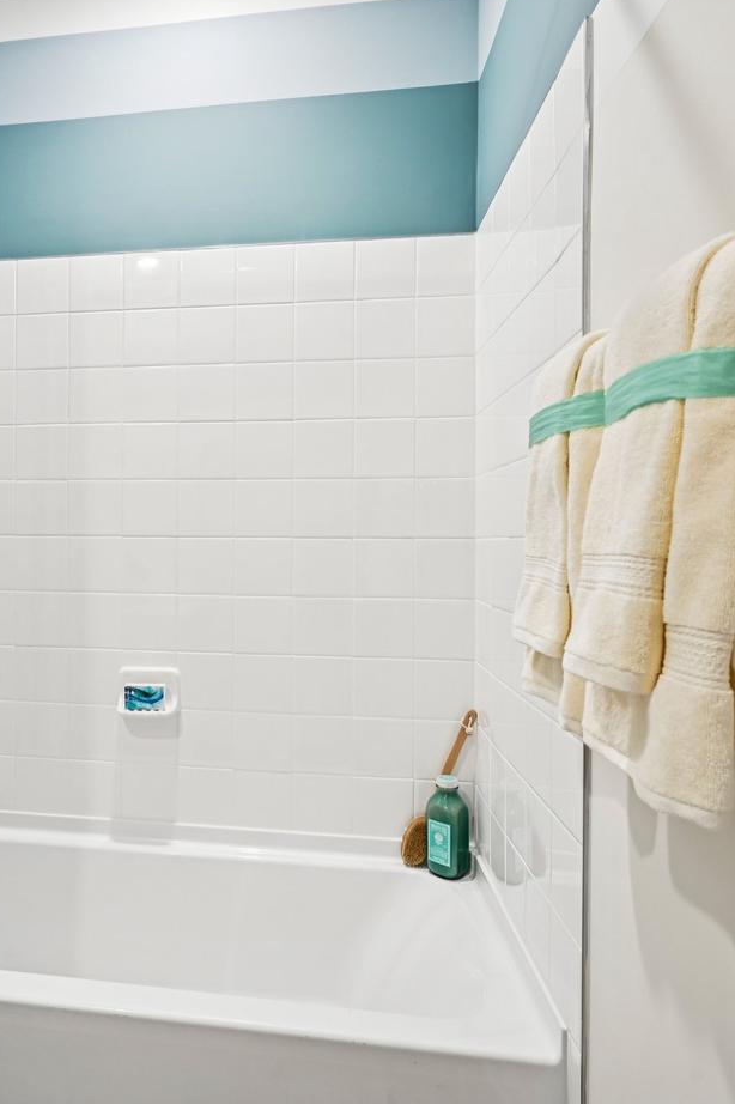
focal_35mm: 25
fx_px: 766
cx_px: 181
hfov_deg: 49.2
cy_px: 539
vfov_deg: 71.5
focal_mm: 16
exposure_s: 1/10
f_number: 8
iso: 400
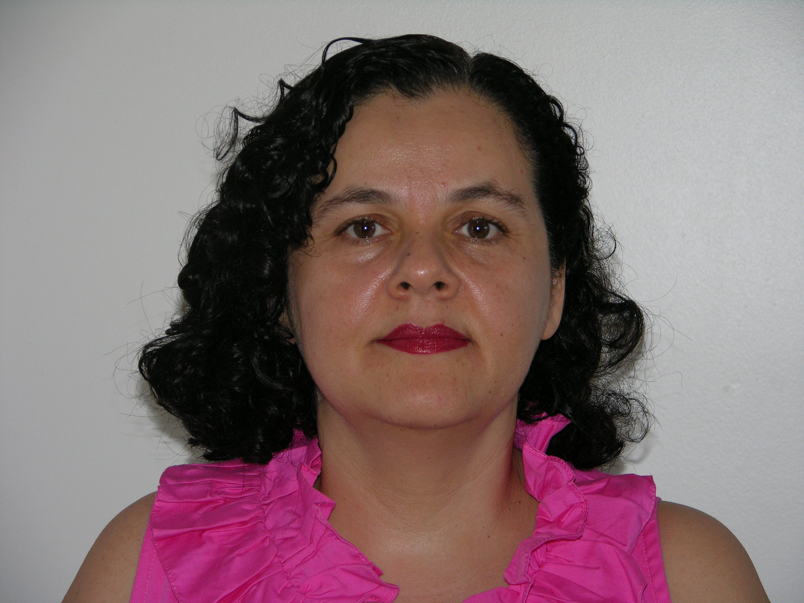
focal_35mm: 140
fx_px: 3252
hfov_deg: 14.1
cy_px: 302
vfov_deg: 10.6
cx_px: 402
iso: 100
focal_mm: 34.7
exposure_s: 1/120
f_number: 3.8
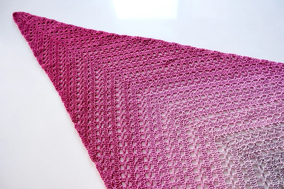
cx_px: 142
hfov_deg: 73.7
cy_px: 94
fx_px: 189
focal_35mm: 24
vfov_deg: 53.2
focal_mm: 16
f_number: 4
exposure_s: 1/100
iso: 640
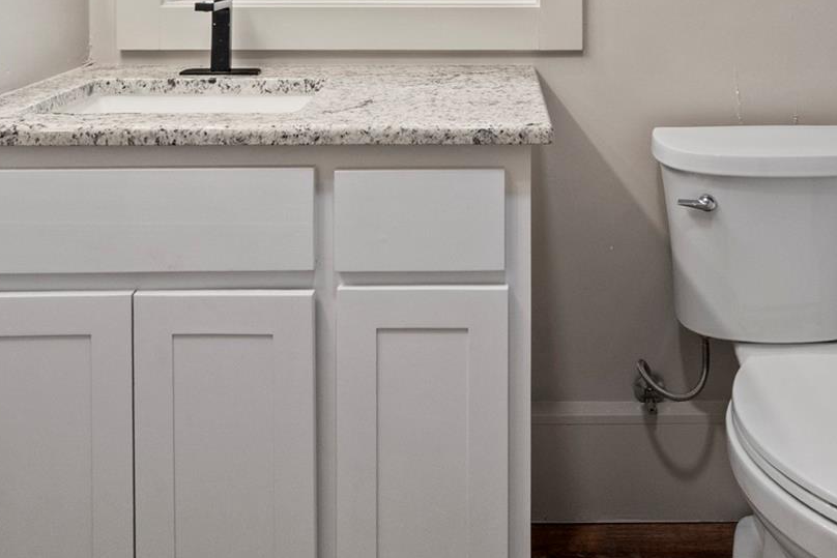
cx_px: 531
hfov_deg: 50.1
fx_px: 884
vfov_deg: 31.6
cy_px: -34
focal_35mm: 38
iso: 250
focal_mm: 10
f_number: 11
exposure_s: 1/1.67
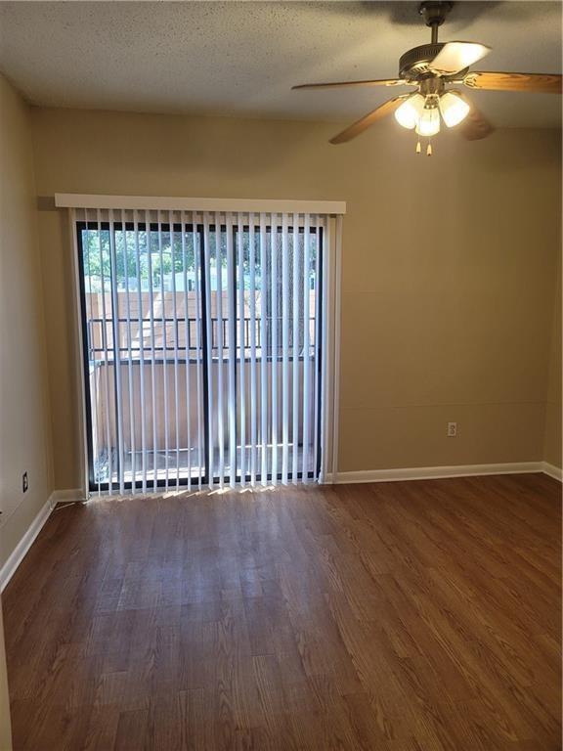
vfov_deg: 69.4
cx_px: 282
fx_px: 542
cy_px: 376
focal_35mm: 25
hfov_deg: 54.9
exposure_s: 1/119
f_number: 1.8
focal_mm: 7
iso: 160
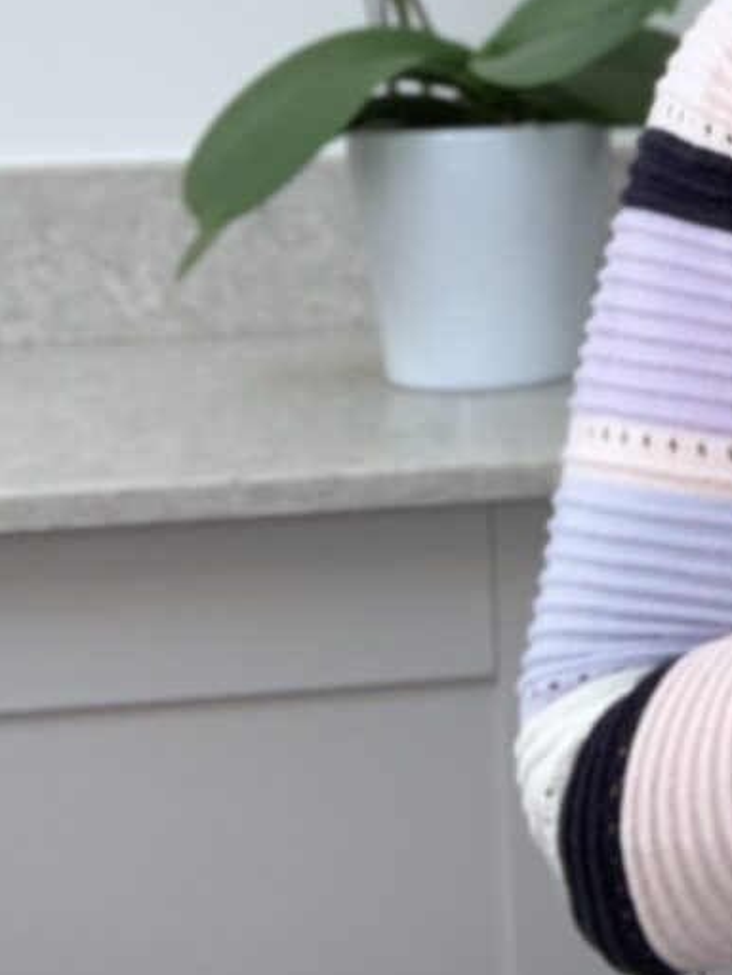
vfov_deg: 20.0
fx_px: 2707
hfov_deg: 13.9
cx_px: 1279
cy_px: 72
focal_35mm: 96
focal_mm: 2.87
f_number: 2.2
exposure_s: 1/60
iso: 40
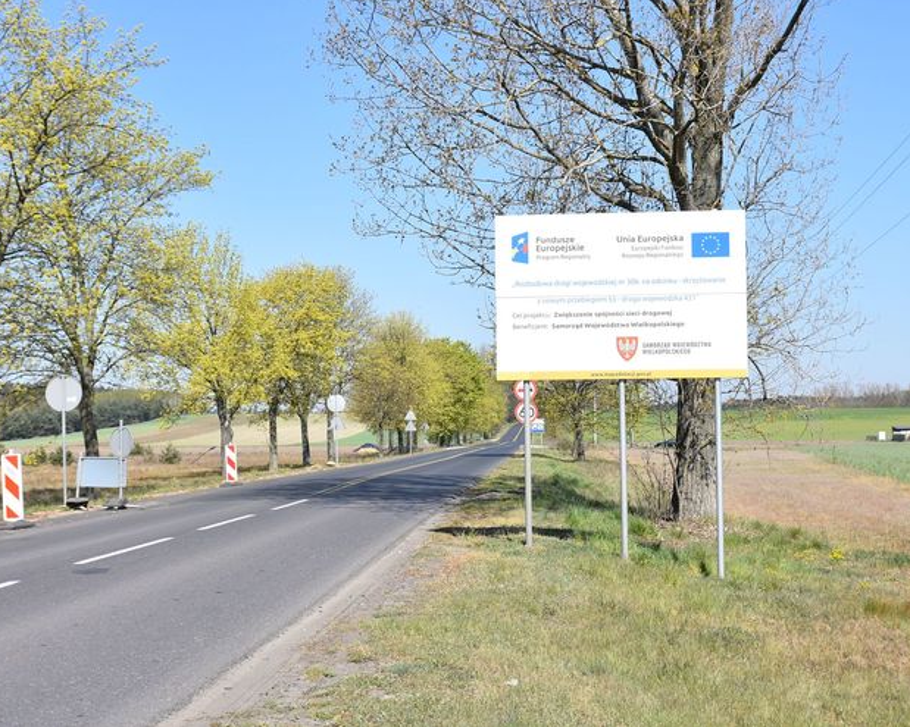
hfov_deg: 32.5
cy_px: 362
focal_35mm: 58
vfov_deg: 26.2
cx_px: 463
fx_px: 1562
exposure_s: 1/500
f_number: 8
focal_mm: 34
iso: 160
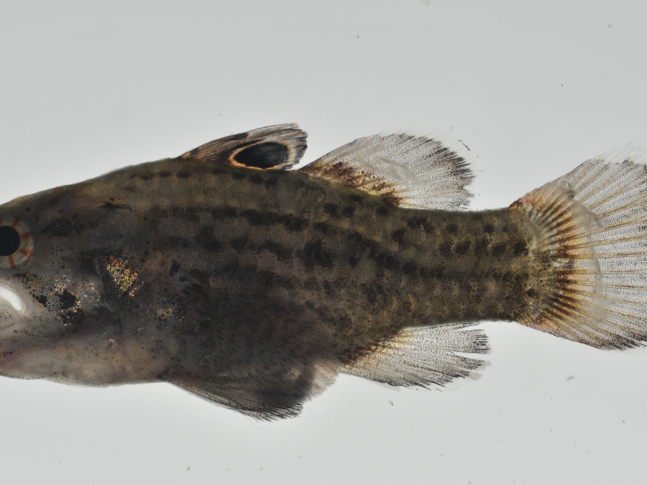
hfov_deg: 10.0
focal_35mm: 199
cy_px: 255
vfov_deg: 7.5
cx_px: 328
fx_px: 3713
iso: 200
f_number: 25
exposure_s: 1/60
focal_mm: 105
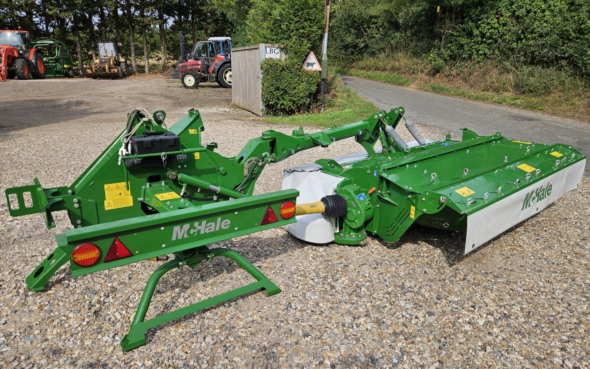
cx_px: 296
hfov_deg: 72.5
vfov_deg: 49.3
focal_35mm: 25
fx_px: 402
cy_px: 195
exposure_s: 1/1700
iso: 32
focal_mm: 5.4
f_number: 1.8
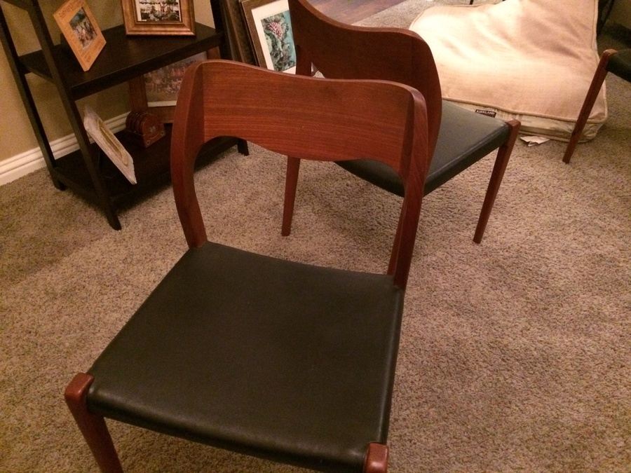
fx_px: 547
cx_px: 316
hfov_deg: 60.0
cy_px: 236
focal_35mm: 30
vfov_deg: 46.8
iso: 640
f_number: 2.2
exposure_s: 1/15
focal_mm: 4.12
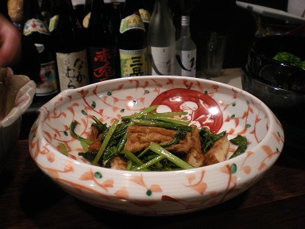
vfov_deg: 37.7
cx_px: 152
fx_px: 335
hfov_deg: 49.0
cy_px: 114
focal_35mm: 38
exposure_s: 1/12.1
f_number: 3.1
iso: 400
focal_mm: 6.3
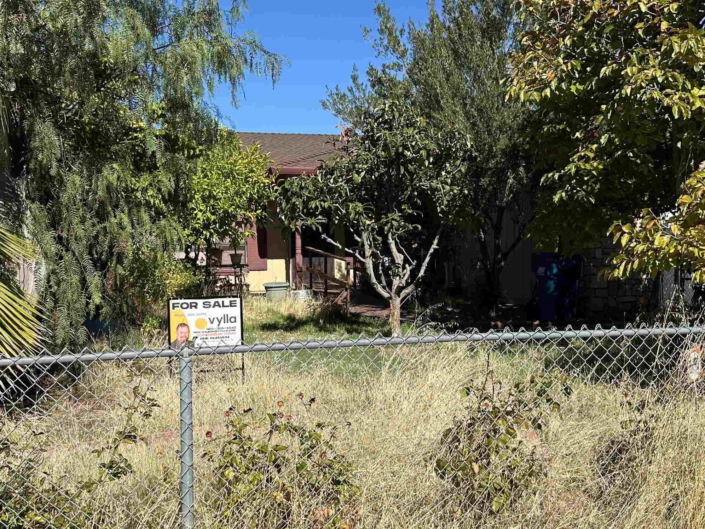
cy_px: 286
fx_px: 753
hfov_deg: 50.1
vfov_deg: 38.6
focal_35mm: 37
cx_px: 318
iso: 80
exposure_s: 1/4545
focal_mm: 6.86
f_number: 1.78
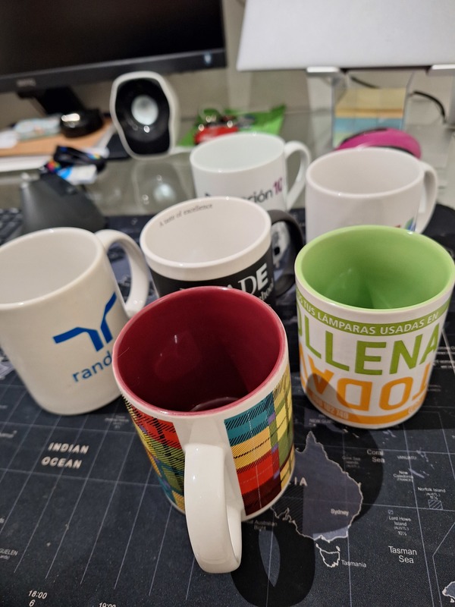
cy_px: 304
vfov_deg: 73.9
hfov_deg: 58.9
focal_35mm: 23
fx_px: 403
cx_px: 228
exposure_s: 1/33
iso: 320
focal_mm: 5.54
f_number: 1.8
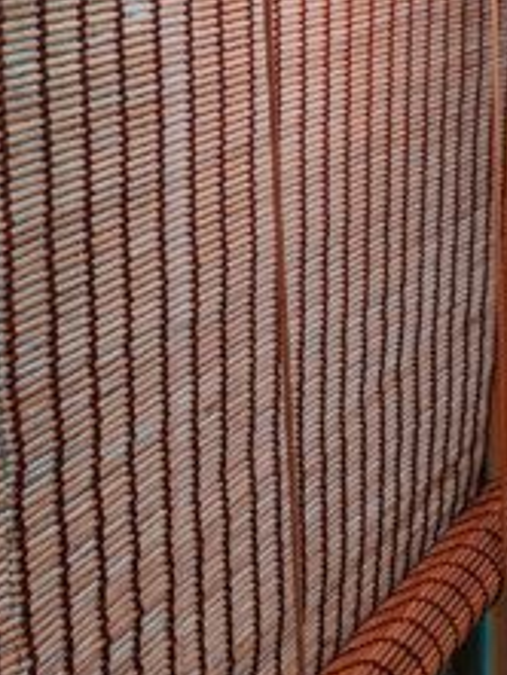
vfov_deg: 15.7
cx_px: 336
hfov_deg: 11.9
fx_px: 2439
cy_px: 263
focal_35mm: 125
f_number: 1.8
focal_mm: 4.44
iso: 62
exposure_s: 1/120
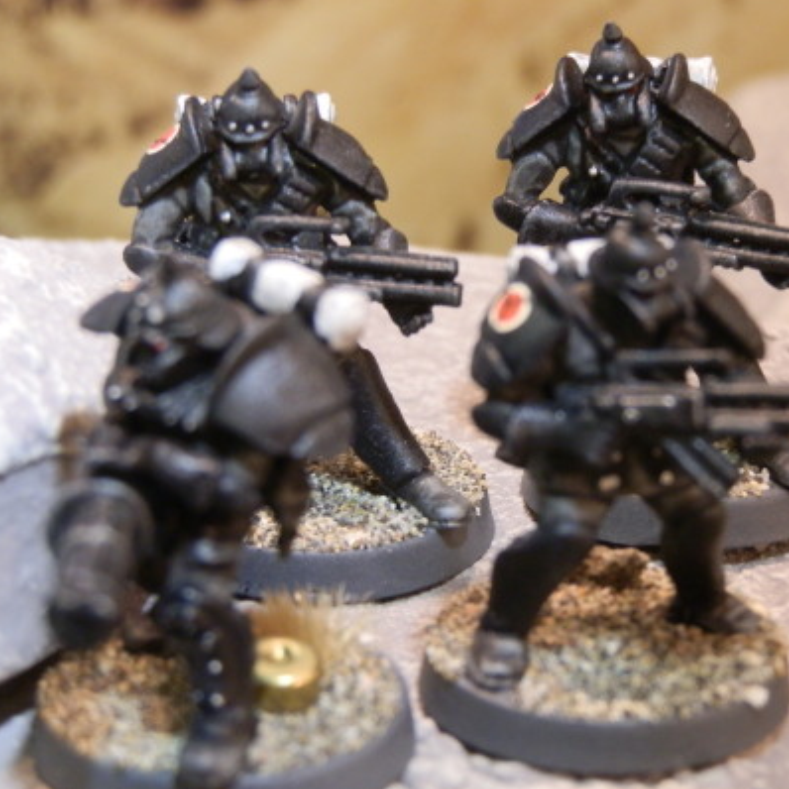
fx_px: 3378
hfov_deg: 13.3
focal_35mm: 131
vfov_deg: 13.3
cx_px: 482
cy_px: 393
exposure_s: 1/8
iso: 250
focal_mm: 19.78
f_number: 4.1
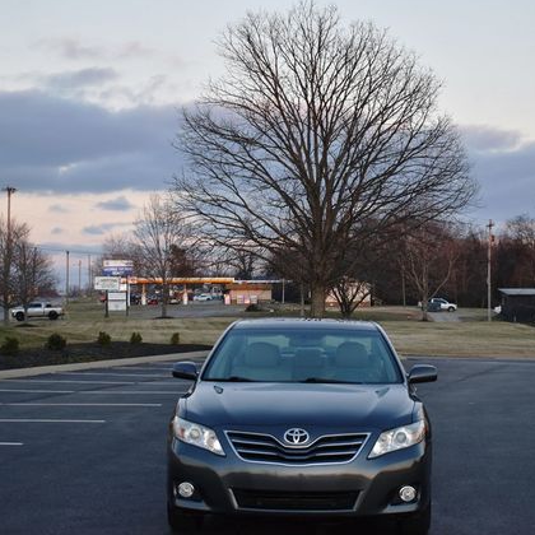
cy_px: 267
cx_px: 285
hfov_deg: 24.7
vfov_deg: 24.7
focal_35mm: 70
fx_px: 1224
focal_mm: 36
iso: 560
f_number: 4.8
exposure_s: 1/250
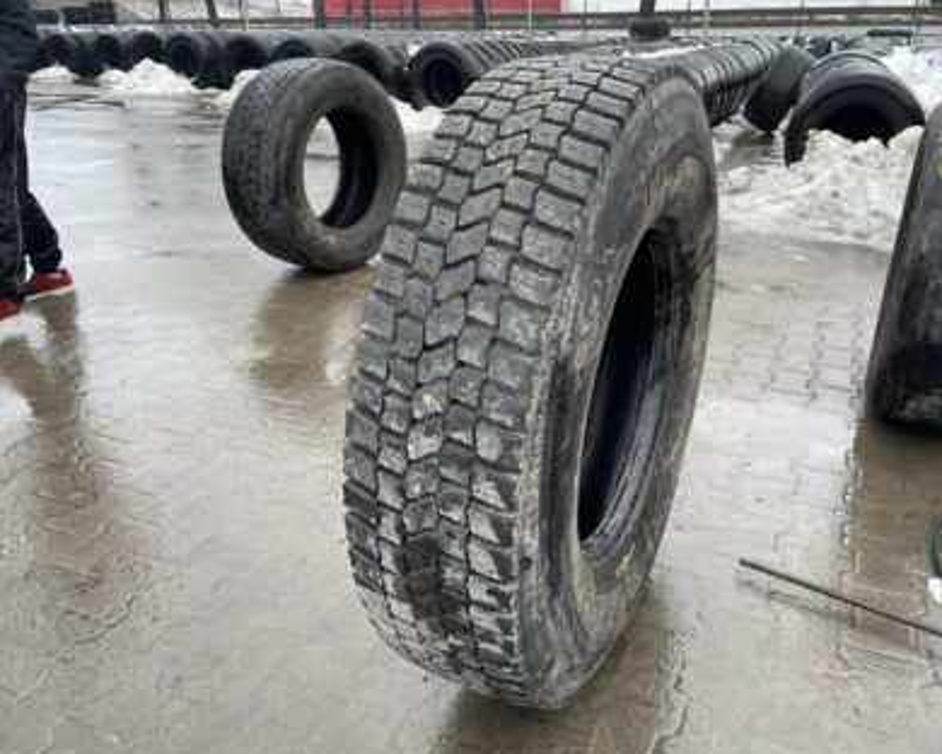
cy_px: 383
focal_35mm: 28
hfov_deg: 62.1
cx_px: 517
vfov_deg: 51.5
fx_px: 781
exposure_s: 1/121
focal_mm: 4.2
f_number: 1.6
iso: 80
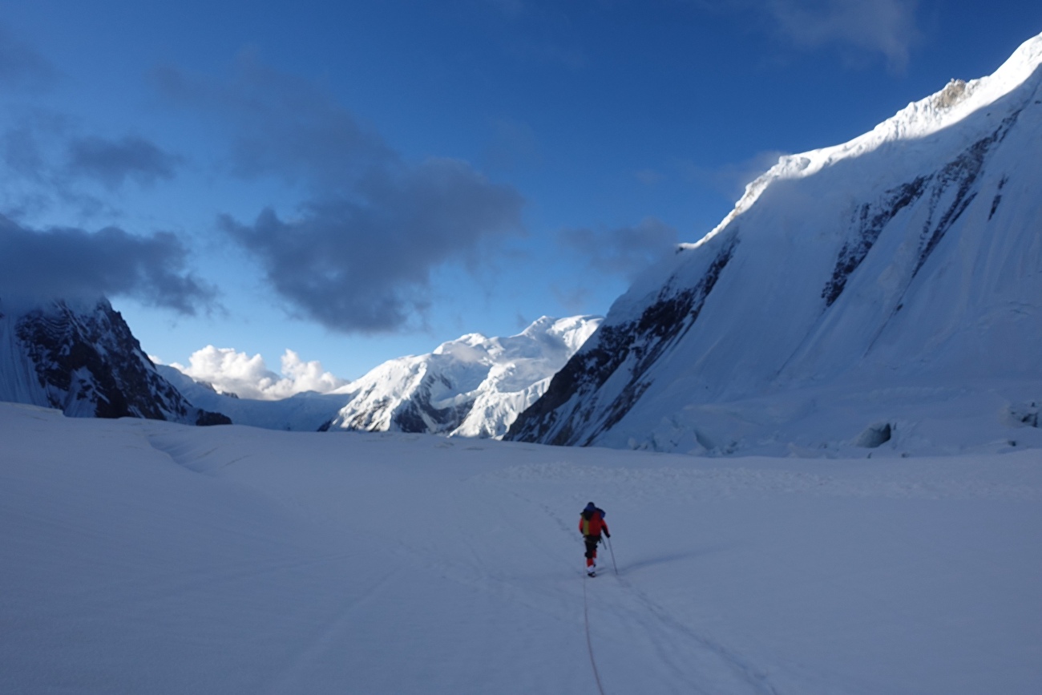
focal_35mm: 24
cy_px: 348
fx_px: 695
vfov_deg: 53.1
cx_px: 521
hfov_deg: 73.7
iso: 125
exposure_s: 1/400
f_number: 5.6
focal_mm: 8.8
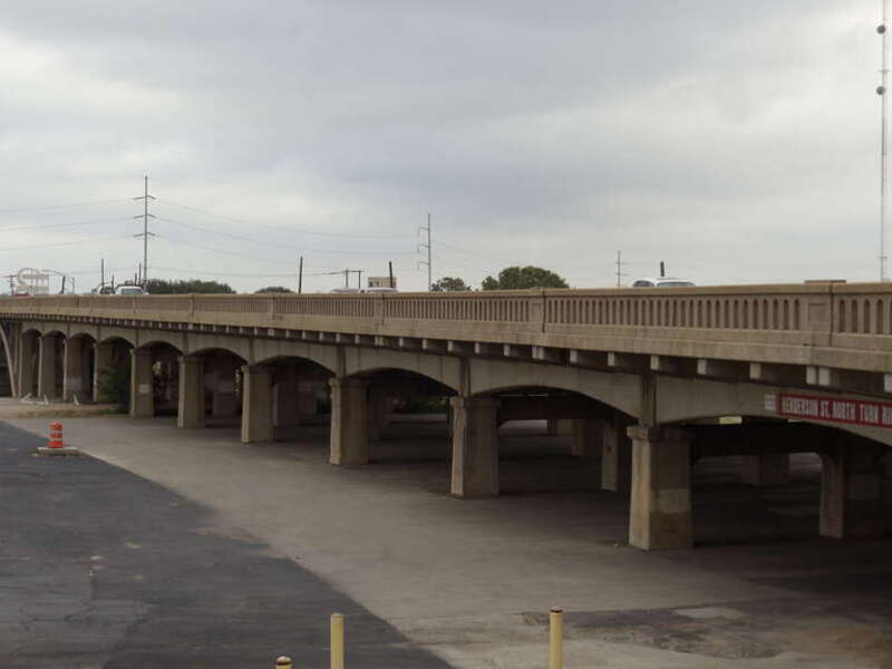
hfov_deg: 21.5
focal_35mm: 91
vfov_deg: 16.2
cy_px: 334
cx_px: 446
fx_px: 2345
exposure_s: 1/160
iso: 100
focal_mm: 12.35
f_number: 4.6
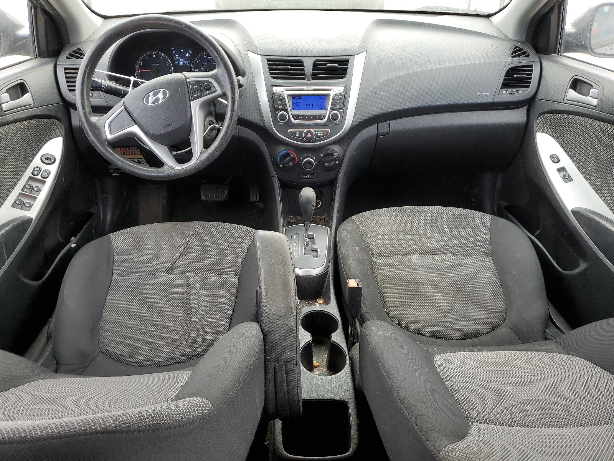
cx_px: 307
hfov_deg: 67.3
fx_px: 461
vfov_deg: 53.1
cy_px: 230
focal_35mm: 26
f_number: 1.5
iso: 50
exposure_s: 1/182
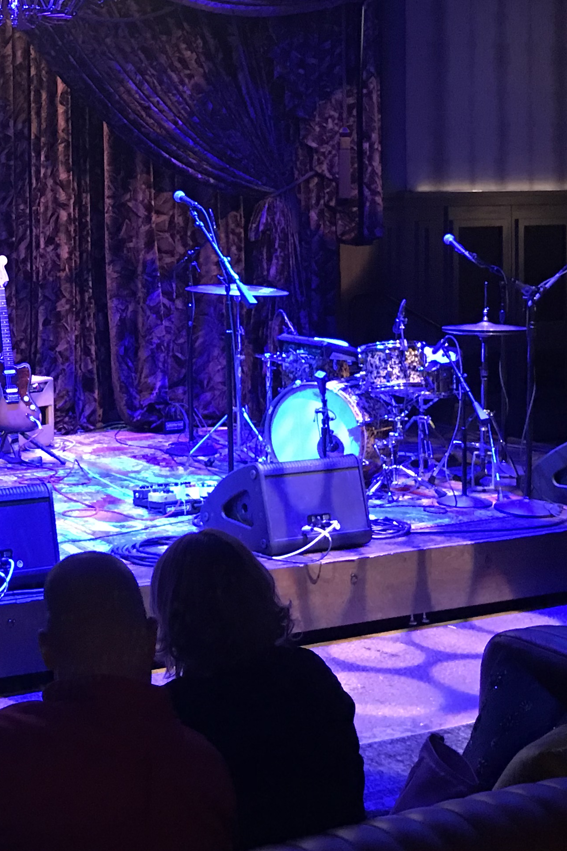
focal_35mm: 61
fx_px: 1441
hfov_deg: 21.5
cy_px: 272
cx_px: 3
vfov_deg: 32.6
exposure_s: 1/6
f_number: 1.8
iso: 100
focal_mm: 3.99
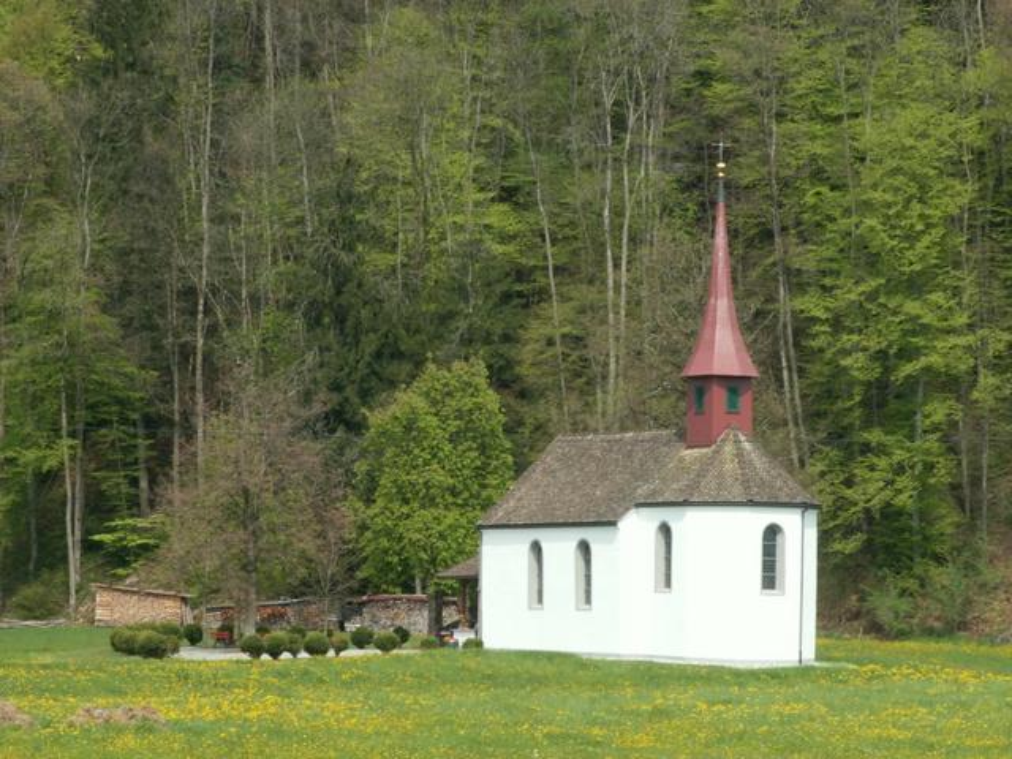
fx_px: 4444
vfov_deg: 9.8
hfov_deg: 13.0
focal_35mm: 152
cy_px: 380
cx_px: 506
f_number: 7.1
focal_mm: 24.82
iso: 50
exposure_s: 1/100
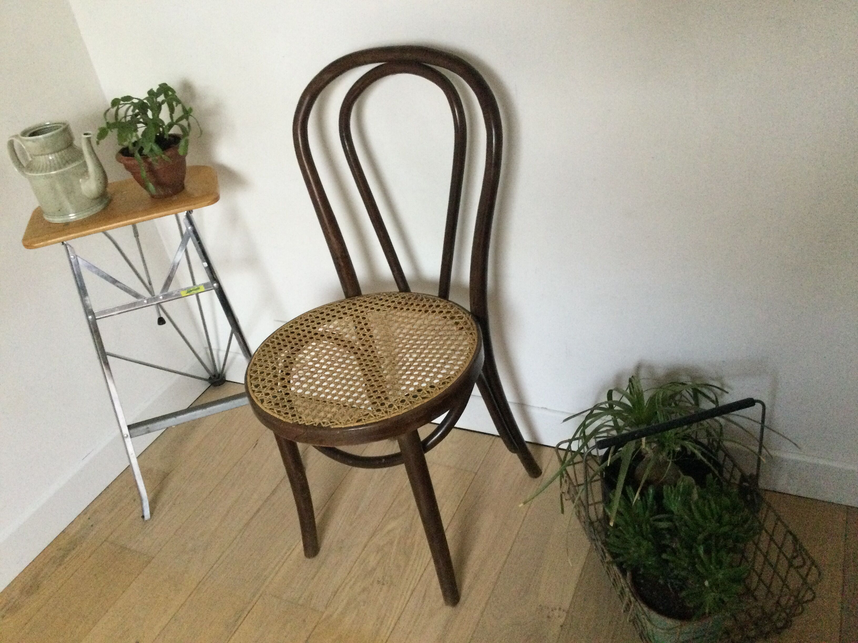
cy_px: 322
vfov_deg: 45.4
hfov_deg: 58.4
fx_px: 768
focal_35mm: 31
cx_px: 429
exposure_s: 1/33
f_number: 2.4
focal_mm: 3.3
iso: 250
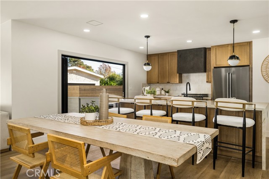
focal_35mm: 24
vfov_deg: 53.1
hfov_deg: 73.8
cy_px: 90
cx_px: 134
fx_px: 179
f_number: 6.3
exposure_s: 1/25
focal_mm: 24
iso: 125
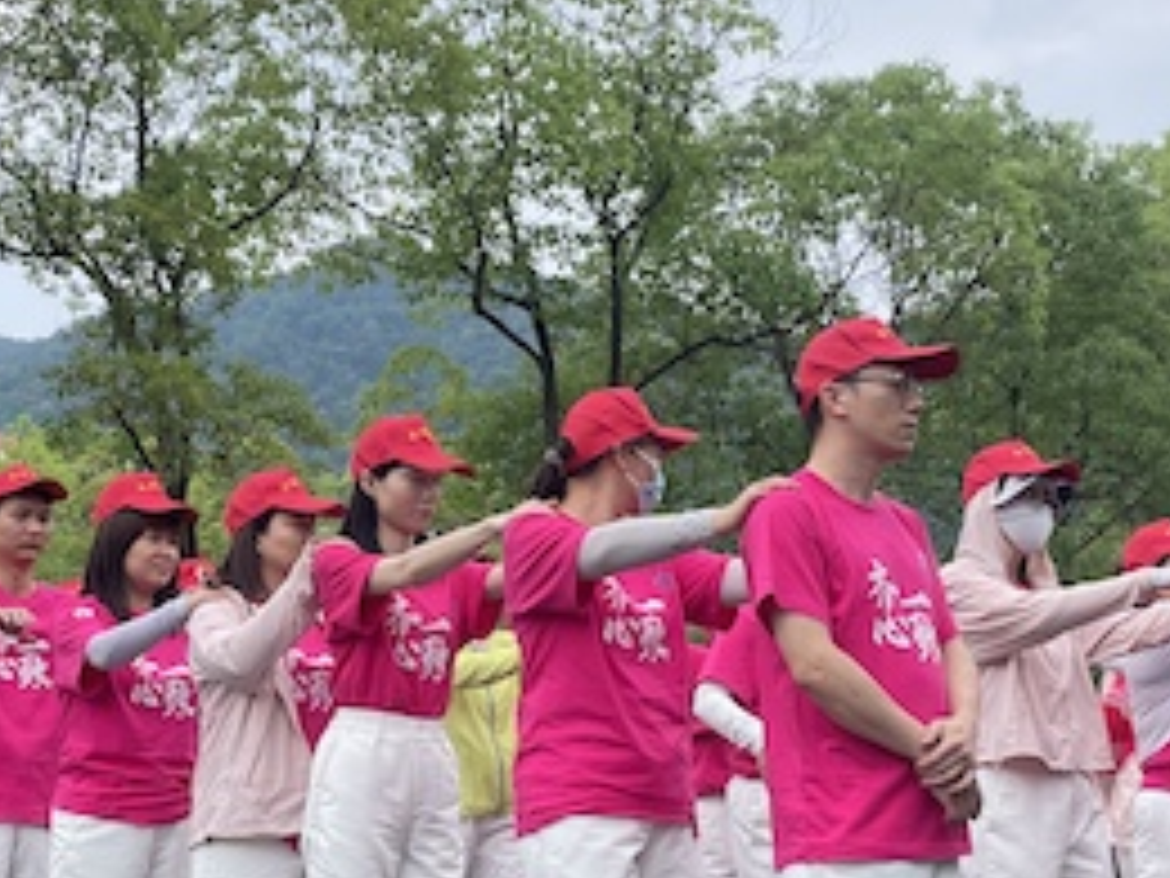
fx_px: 2163
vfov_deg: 22.9
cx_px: 630
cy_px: 500
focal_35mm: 64
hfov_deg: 30.3
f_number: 1.6
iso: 32
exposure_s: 1/963
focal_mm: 4.2
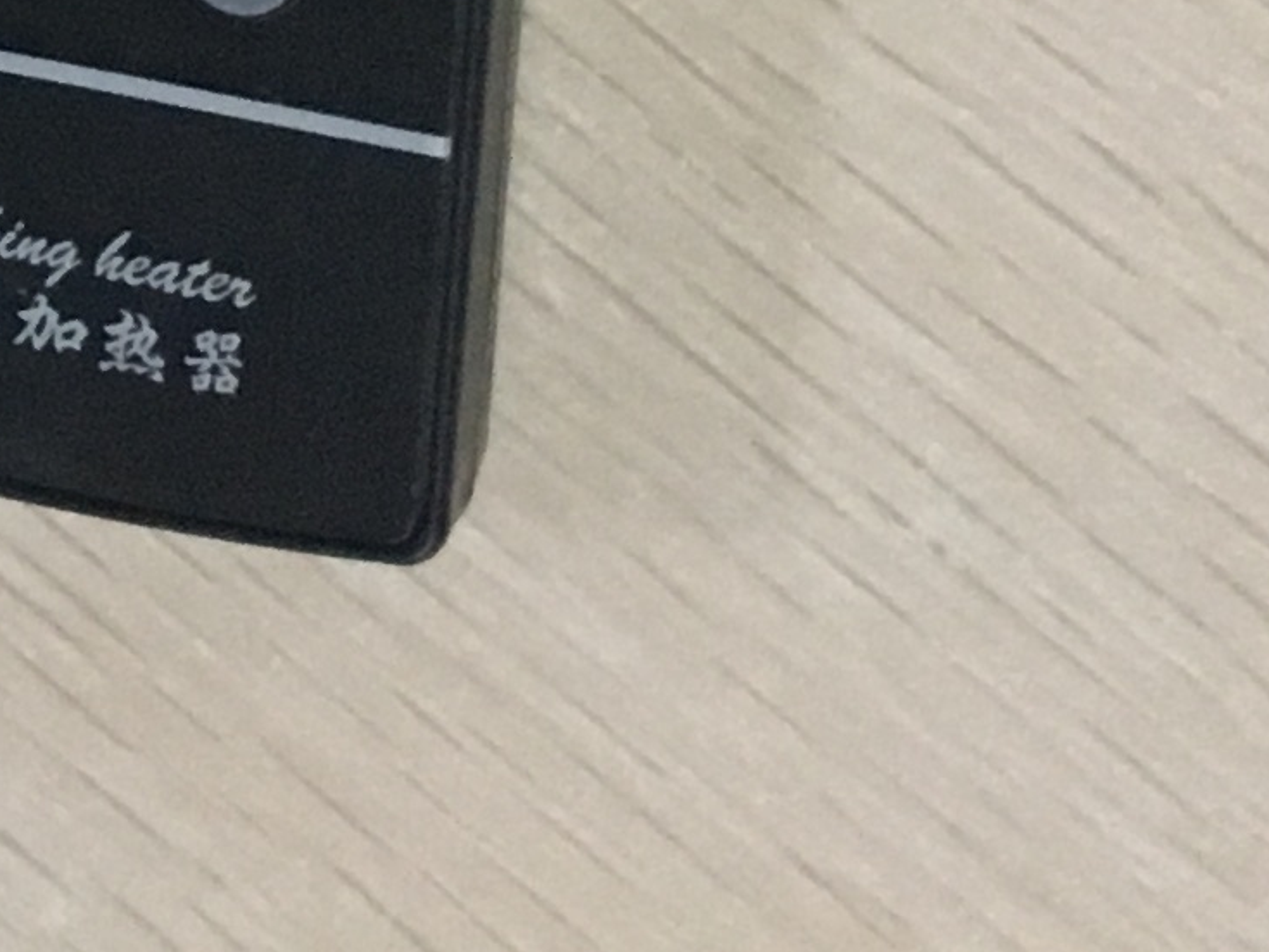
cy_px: -1650
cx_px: -770
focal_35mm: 159
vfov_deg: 8.3
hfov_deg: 11.8
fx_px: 5832
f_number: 2.2
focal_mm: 4.15
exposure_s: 1/33
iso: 160
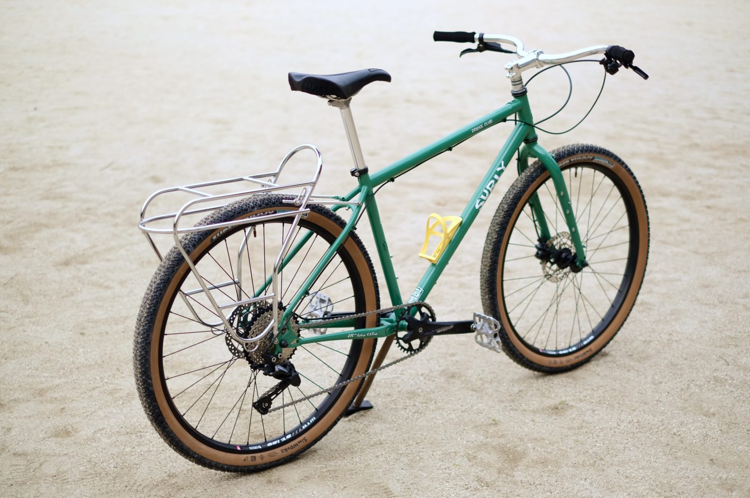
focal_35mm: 53
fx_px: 1103
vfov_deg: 25.5
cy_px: 249
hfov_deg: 37.5
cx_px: 375
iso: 200
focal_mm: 35
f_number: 1.4
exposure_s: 1/1600
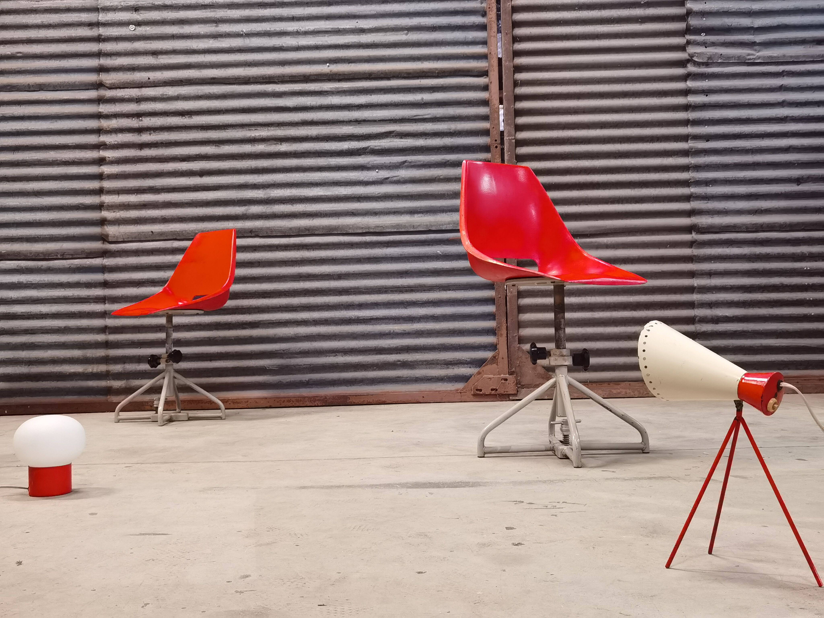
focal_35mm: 37
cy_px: 309
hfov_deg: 50.1
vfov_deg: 38.7
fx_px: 881
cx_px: 412
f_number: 1.9
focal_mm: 6.71
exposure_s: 1/25
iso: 800
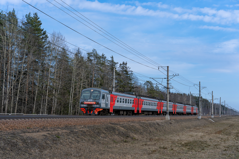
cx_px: 120
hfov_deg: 36.3
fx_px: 365
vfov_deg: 24.6
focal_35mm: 55
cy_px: 80
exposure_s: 1/640
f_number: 7.1
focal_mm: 55
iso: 250
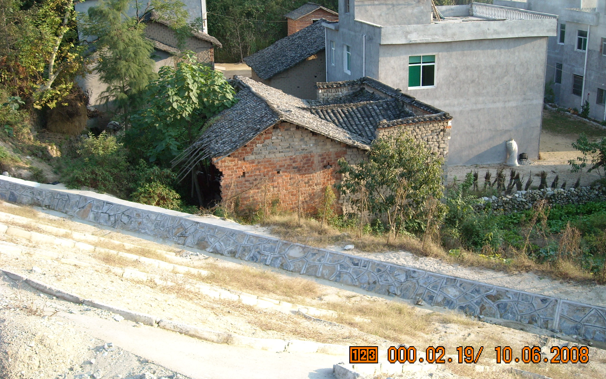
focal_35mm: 38
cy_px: 171
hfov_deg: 51.5
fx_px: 628
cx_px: 305
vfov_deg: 33.6
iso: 64
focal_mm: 5.7
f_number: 2.8
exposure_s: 1/192
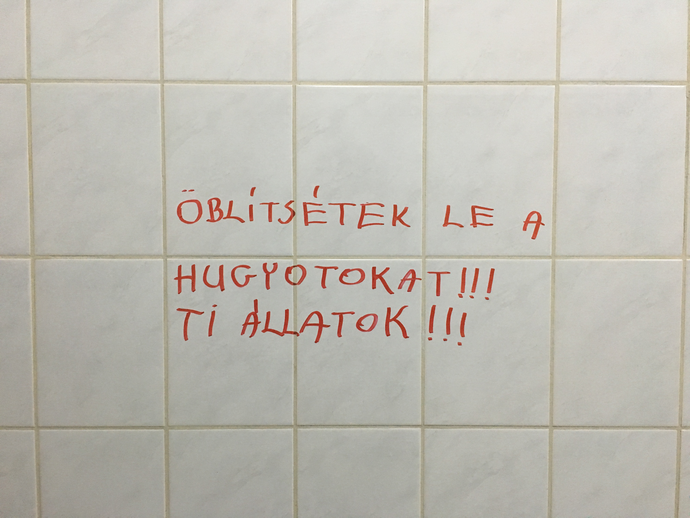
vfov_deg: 48.2
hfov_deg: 61.7
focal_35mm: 29
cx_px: 345
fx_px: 578
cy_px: 259
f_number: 2.2
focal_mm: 4.15
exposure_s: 1/33
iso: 250
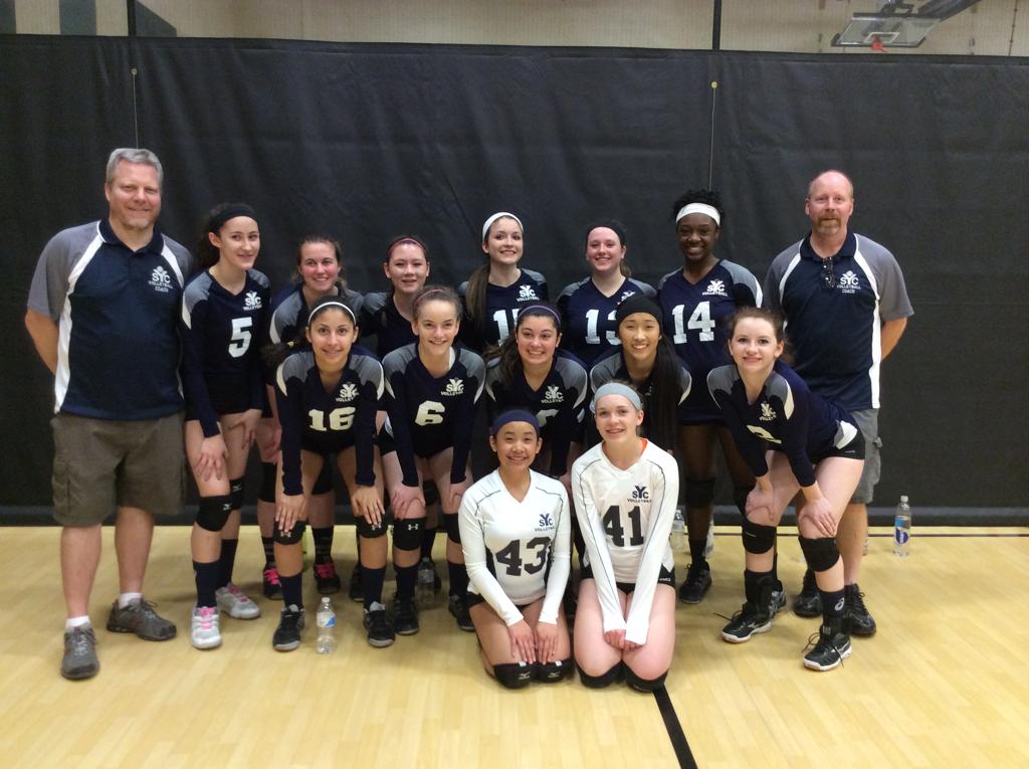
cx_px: 514
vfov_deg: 42.8
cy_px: 384
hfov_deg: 55.4
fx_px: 980
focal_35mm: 33
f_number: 2.4
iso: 125
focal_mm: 3.3
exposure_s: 1/24
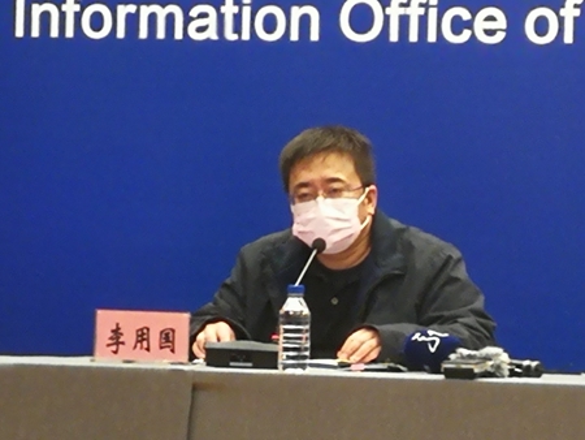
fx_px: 3974
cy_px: 220
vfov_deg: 6.3
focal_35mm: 235
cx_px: 292
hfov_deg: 8.4
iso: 160
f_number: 2.2
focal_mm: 3.95
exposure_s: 1/33.3
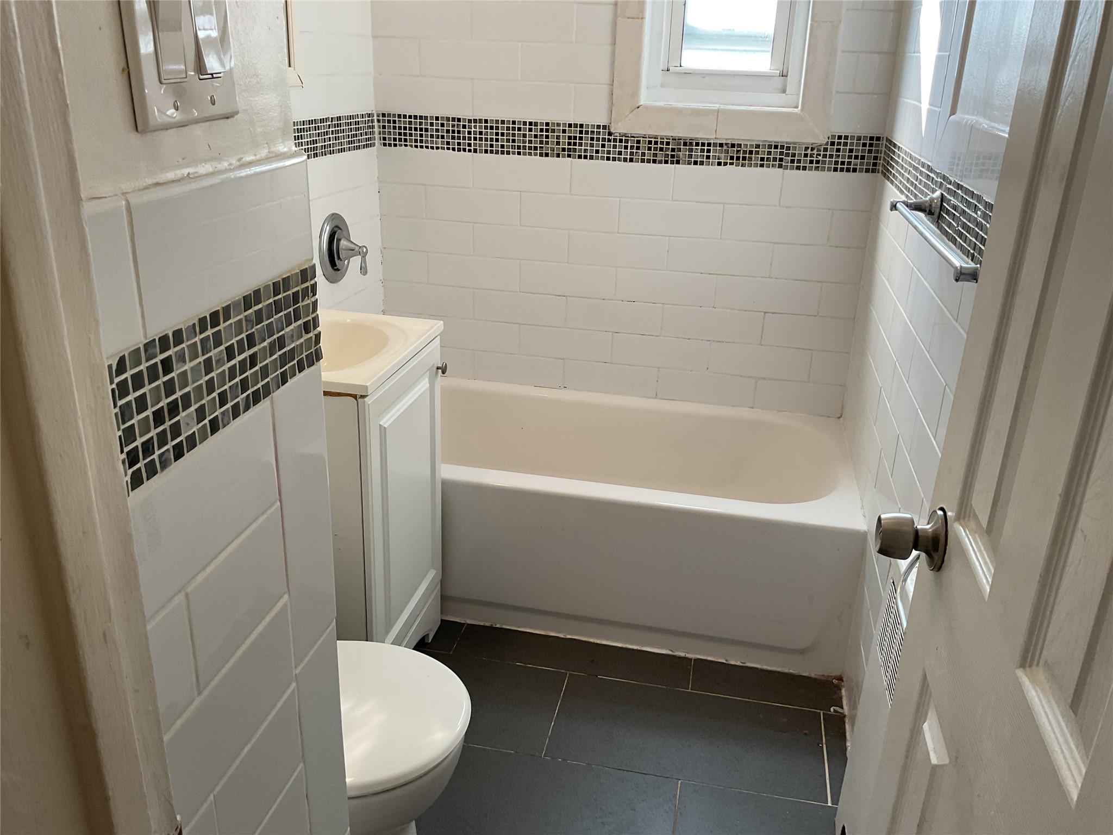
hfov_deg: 61.7
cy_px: 418
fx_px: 932
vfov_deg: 48.2
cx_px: 556
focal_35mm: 29
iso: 50
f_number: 1.8
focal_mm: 3
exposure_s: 1/120
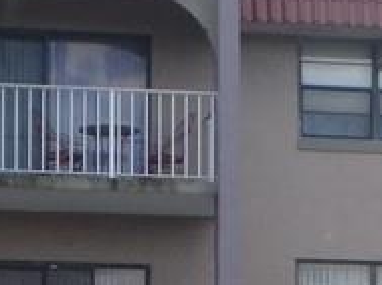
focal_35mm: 266
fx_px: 2930
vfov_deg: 5.5
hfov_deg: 7.3
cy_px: 457
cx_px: 639
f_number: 5.2
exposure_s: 1/320
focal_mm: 8.7
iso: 125
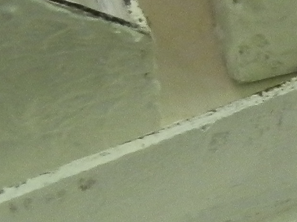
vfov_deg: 3.5
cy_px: 103
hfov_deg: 4.7
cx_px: 592
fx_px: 3603
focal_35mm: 420
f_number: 3.7
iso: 200
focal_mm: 10.99
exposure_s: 1/20
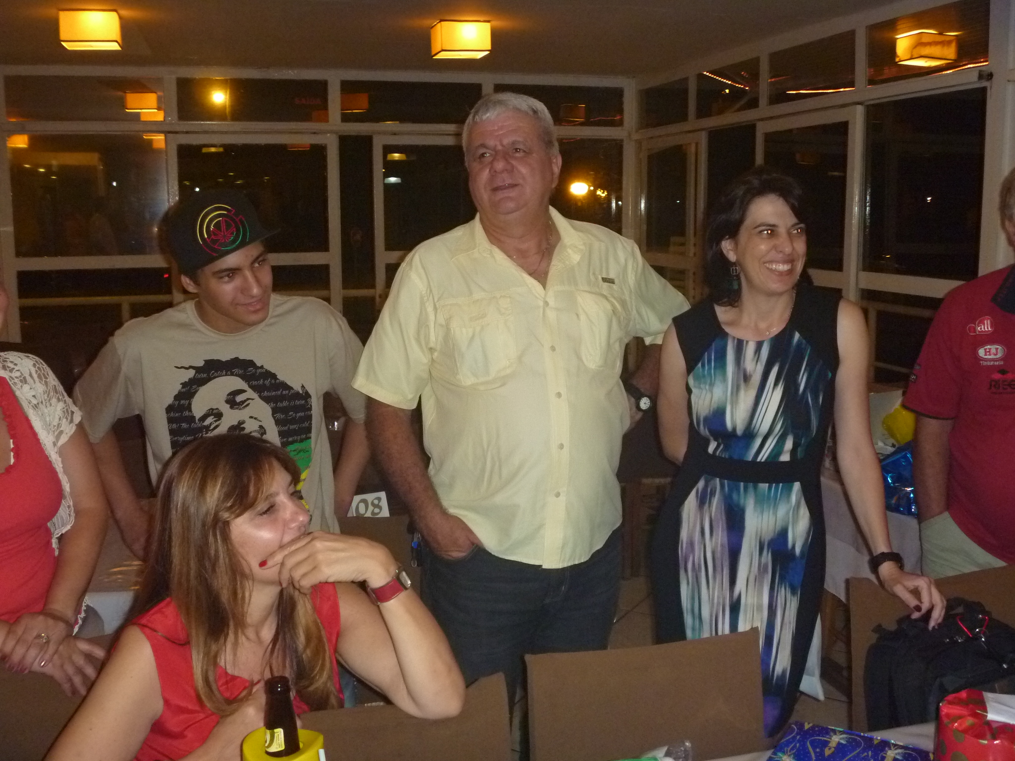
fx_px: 1026
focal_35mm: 35
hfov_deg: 52.6
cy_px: 380
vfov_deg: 40.7
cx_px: 508
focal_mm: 6.3
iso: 400
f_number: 3.5
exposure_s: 1/30
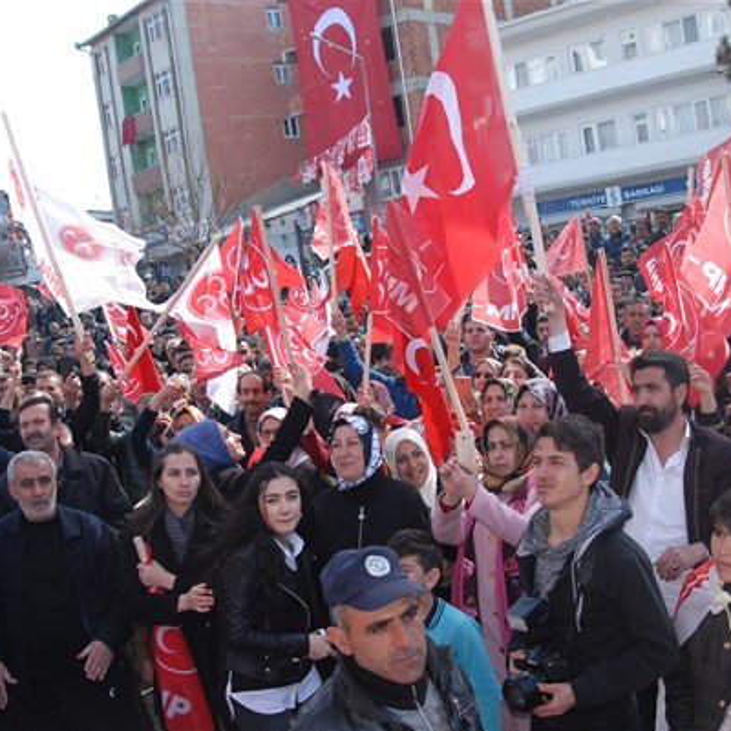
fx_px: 1099
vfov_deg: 36.8
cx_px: 395
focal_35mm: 46
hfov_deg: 36.8
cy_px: 366
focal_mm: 24
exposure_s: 1/250
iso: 160
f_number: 5
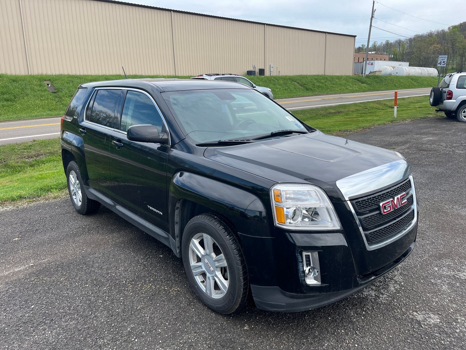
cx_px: 233
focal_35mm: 26
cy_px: 175
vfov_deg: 53.1
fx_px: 350
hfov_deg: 67.3
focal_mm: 5.1
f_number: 1.6
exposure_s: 1/1404
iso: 50
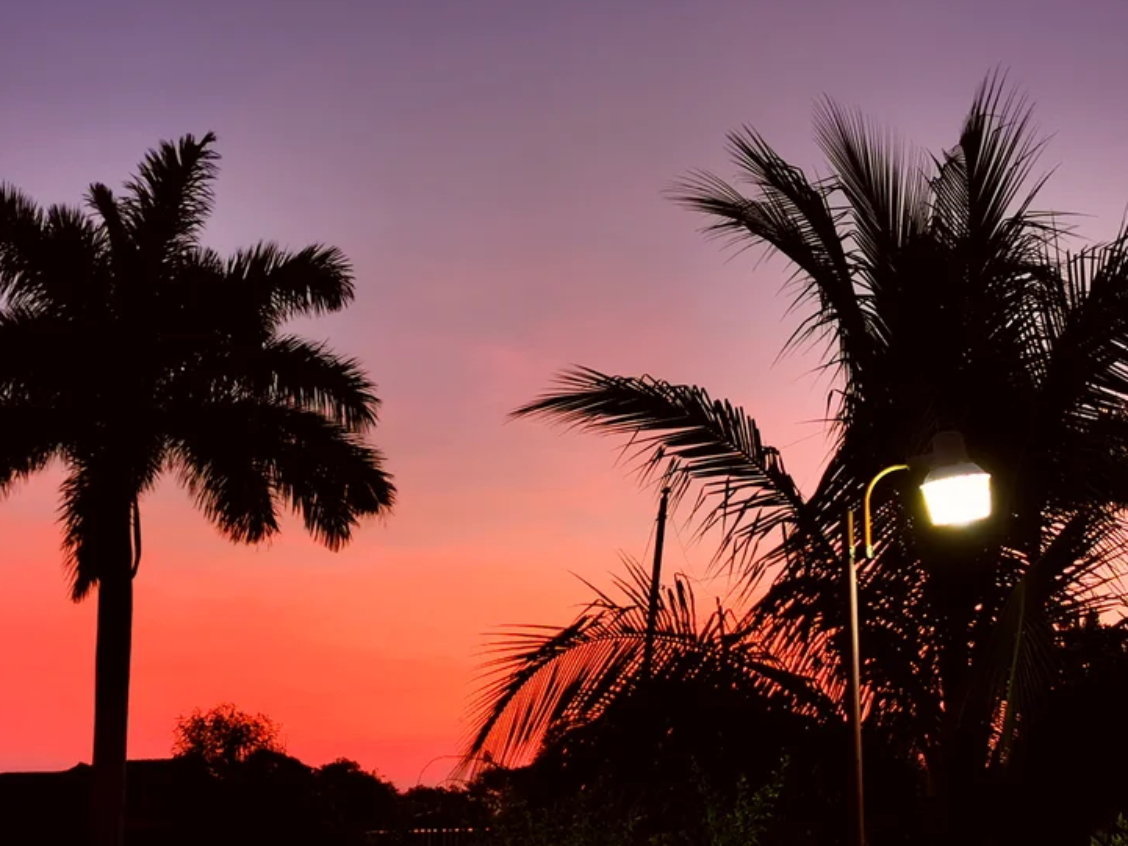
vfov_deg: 24.0
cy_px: 519
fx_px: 1988
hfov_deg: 31.7
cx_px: 529
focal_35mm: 61
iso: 100
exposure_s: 1/100
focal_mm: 5.56
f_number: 1.6
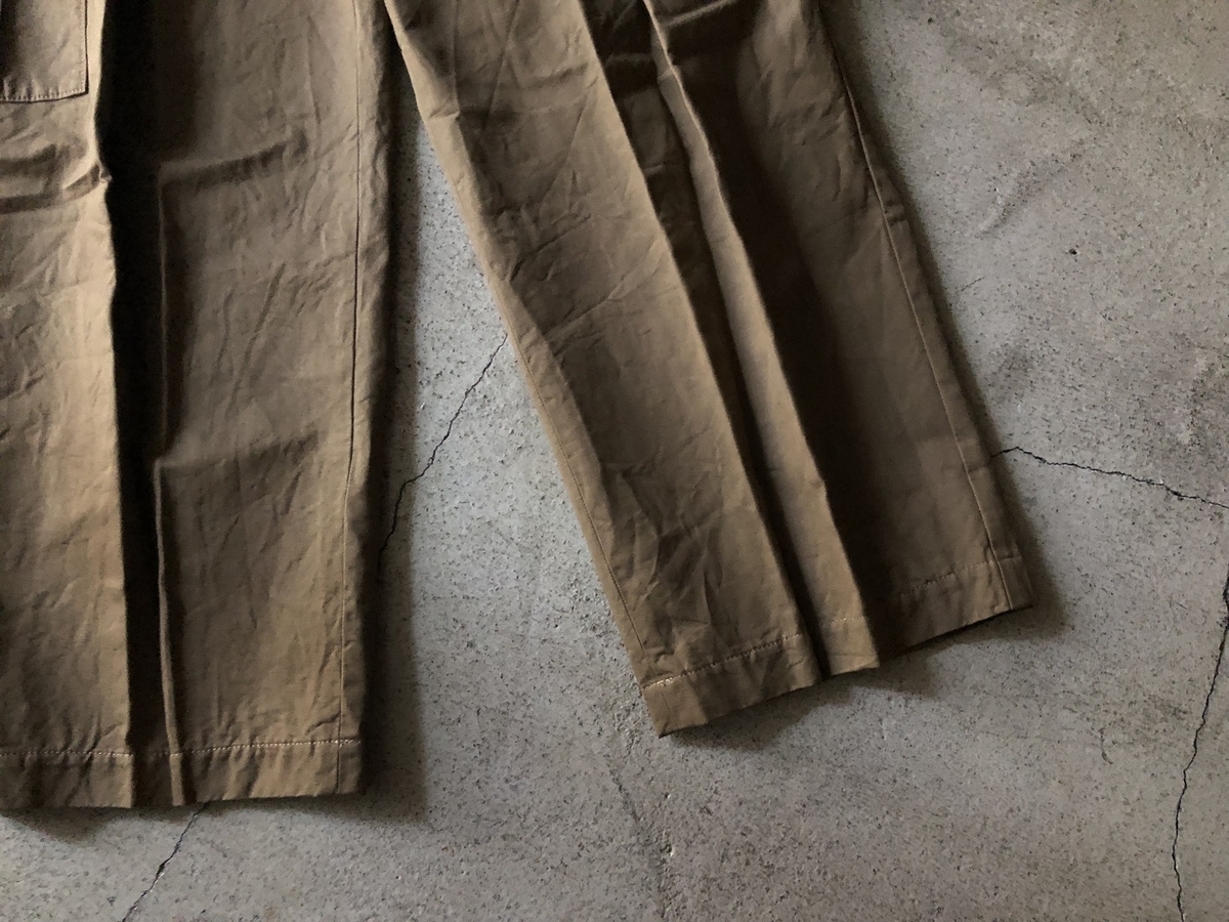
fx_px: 994
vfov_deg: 49.7
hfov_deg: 63.4
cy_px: 461
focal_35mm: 28
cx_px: 614
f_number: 1.8
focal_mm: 4
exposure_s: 1/4
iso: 160
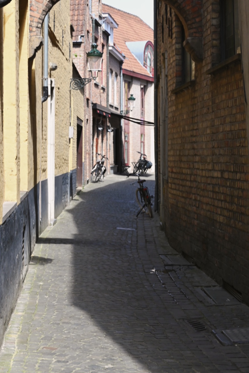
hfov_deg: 19.5
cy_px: 186
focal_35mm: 70
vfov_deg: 28.8
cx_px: 124
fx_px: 726
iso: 1600
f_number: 13
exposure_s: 1/667
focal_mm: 70
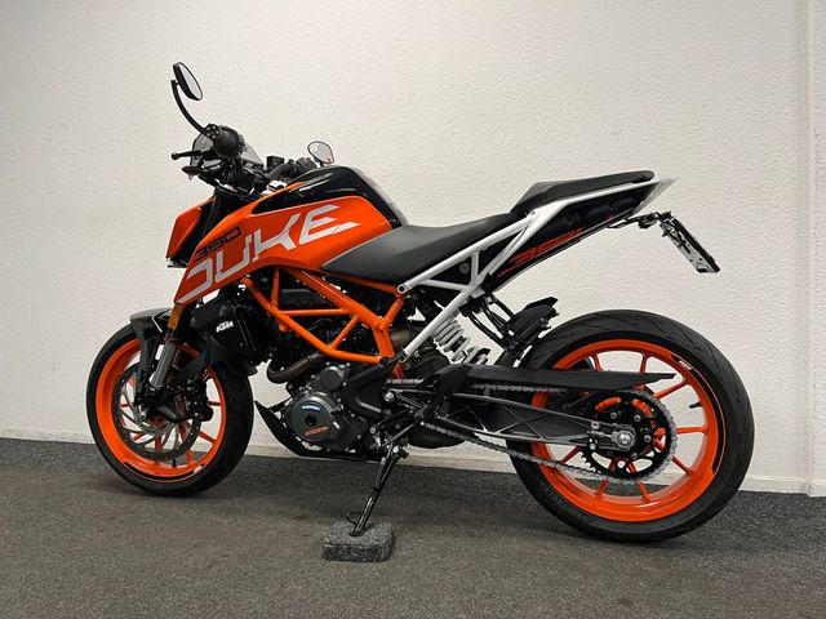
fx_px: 620
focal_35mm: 26
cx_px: 413
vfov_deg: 53.1
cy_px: 310
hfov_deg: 67.3
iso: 80
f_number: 1.6
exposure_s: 1/50
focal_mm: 5.1
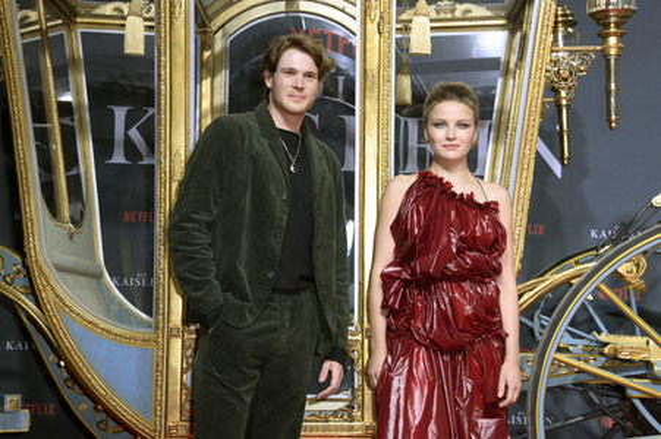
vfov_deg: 20.0
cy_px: 220
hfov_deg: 29.7
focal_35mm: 68
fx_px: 1248
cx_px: 330
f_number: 5.6
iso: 1000
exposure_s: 1/125
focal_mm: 68
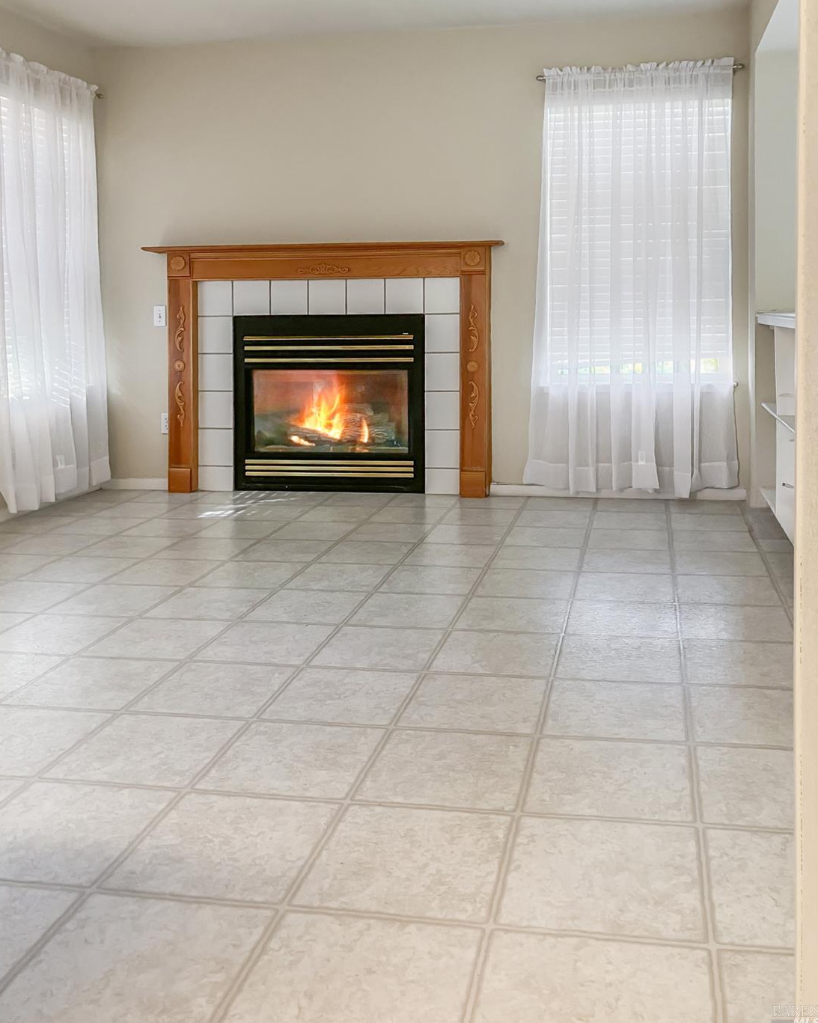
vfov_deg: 58.7
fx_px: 908
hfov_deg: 48.5
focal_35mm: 30
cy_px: 477
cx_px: 413
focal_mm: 3.99
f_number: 1.8
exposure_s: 1/60
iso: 160
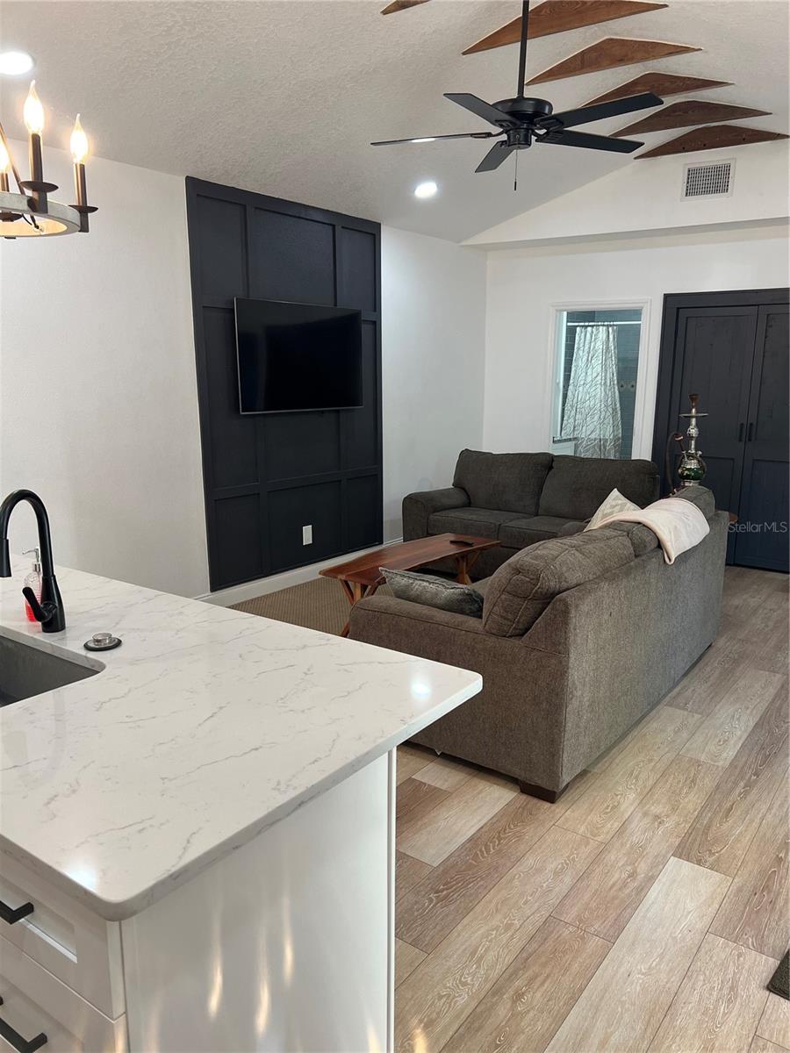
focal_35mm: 26
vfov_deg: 67.3
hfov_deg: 53.1
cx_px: 395
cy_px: 526
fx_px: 791
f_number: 1.5
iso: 100
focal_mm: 5.7
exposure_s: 1/120
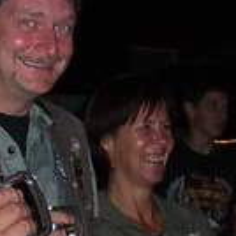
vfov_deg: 8.7
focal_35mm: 200
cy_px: 245
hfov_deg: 8.7
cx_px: 25
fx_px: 1543
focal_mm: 6.2
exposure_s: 1/60
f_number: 2.7
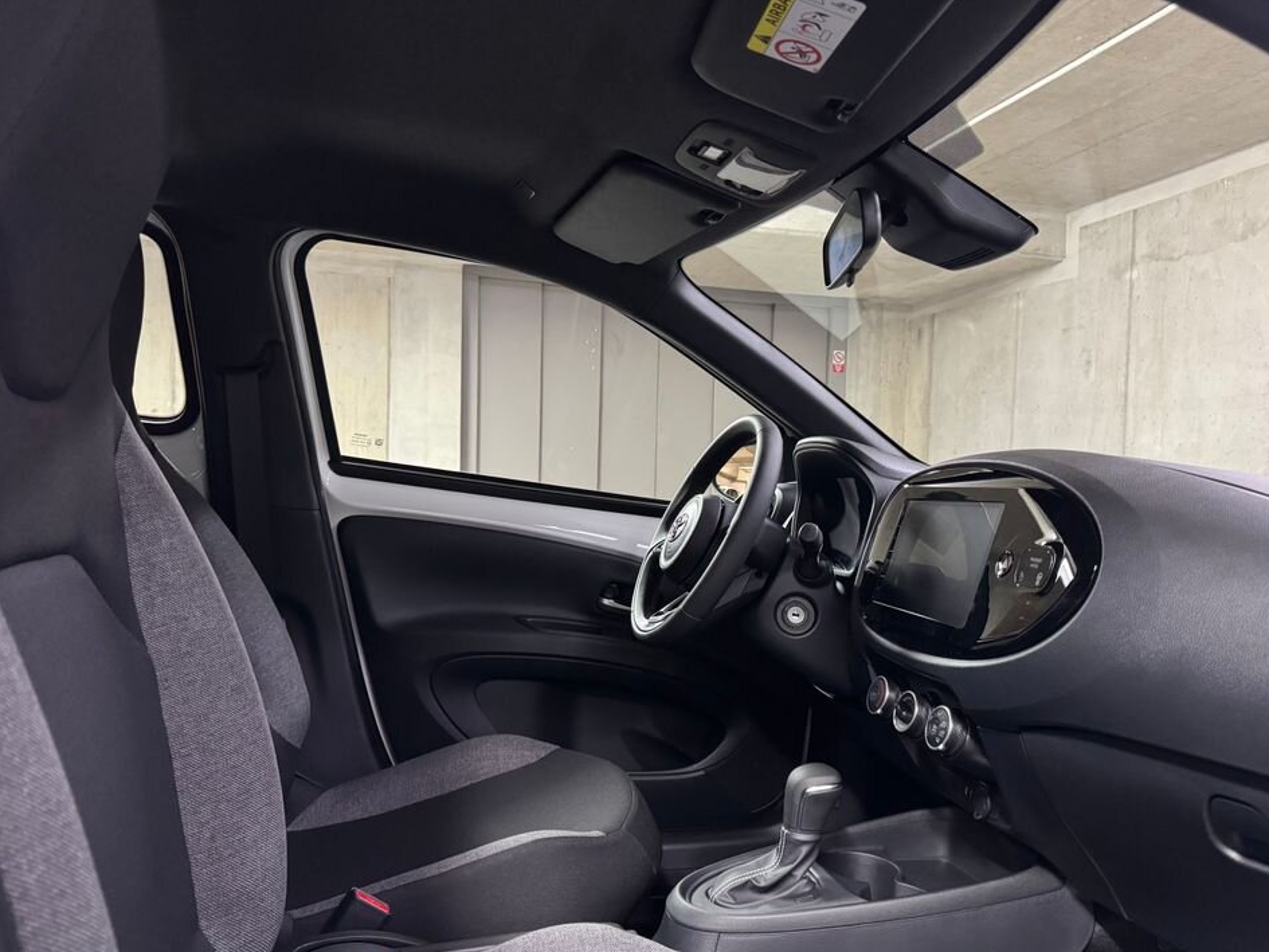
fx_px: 953
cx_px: 653
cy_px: 512
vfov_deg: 53.0
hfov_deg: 67.3
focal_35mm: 26
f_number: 1.78
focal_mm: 6.76
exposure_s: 1/33
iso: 640
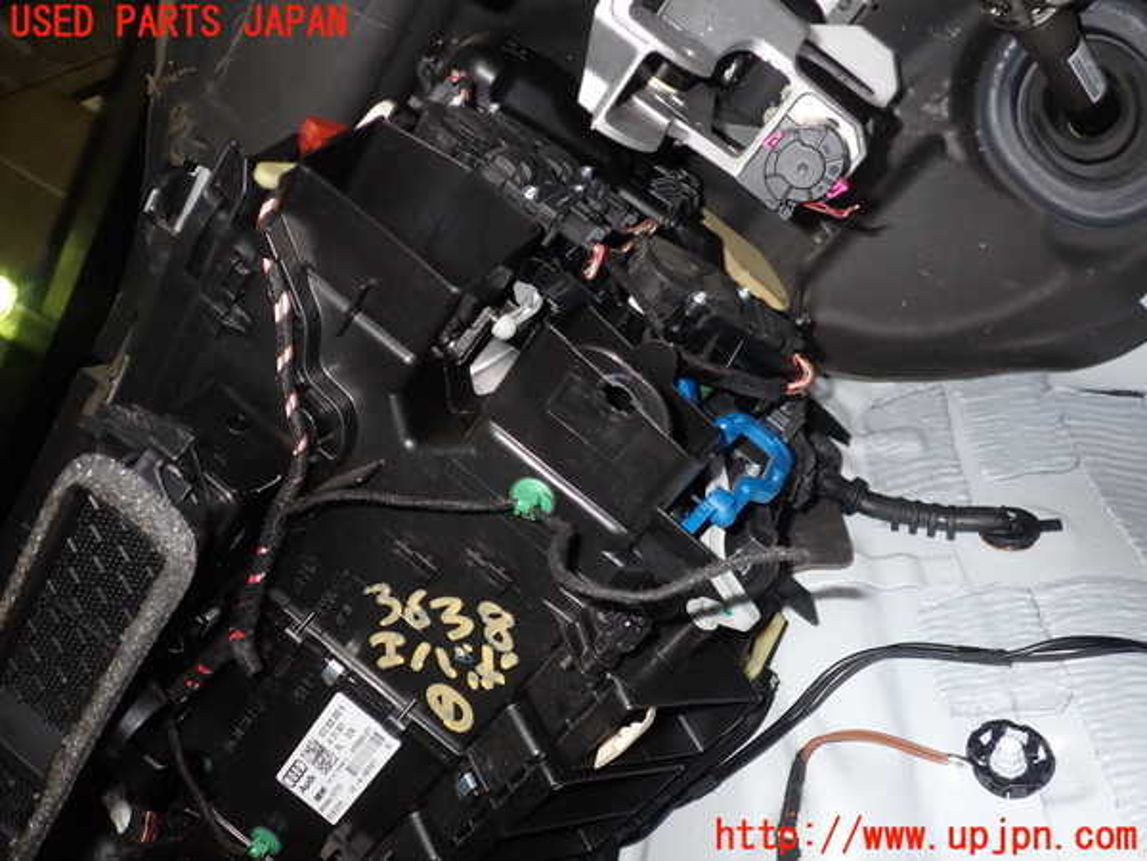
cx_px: 574
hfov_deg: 60.0
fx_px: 994
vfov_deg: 46.8
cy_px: 430
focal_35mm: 30
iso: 200
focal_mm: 5.4
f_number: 6.3
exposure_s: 1/30
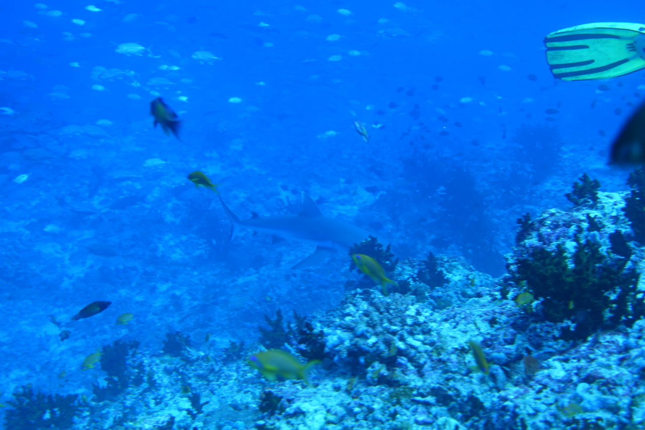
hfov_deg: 37.5
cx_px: 322
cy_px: 215
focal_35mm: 53
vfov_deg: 25.5
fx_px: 949
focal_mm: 19.29
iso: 125
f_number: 3.5
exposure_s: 1/80
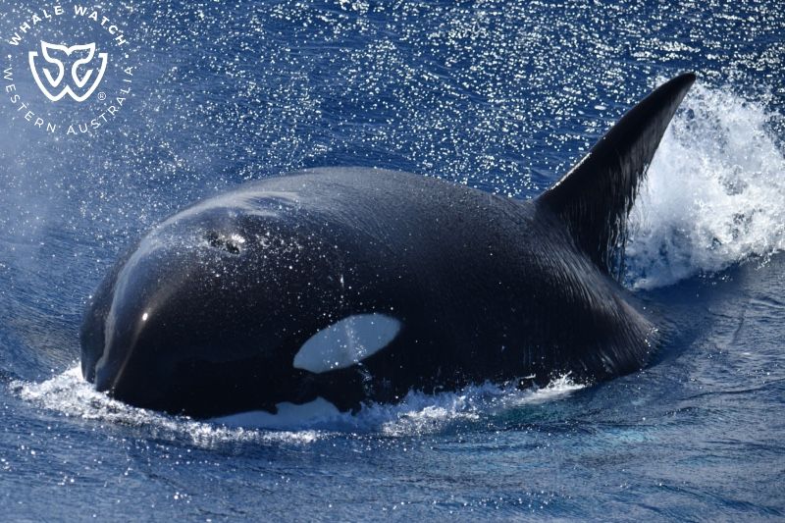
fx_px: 7848
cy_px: 262
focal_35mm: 360
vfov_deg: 3.8
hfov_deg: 5.7
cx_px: 392
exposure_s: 1/8000
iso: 1400
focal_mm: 360
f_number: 6
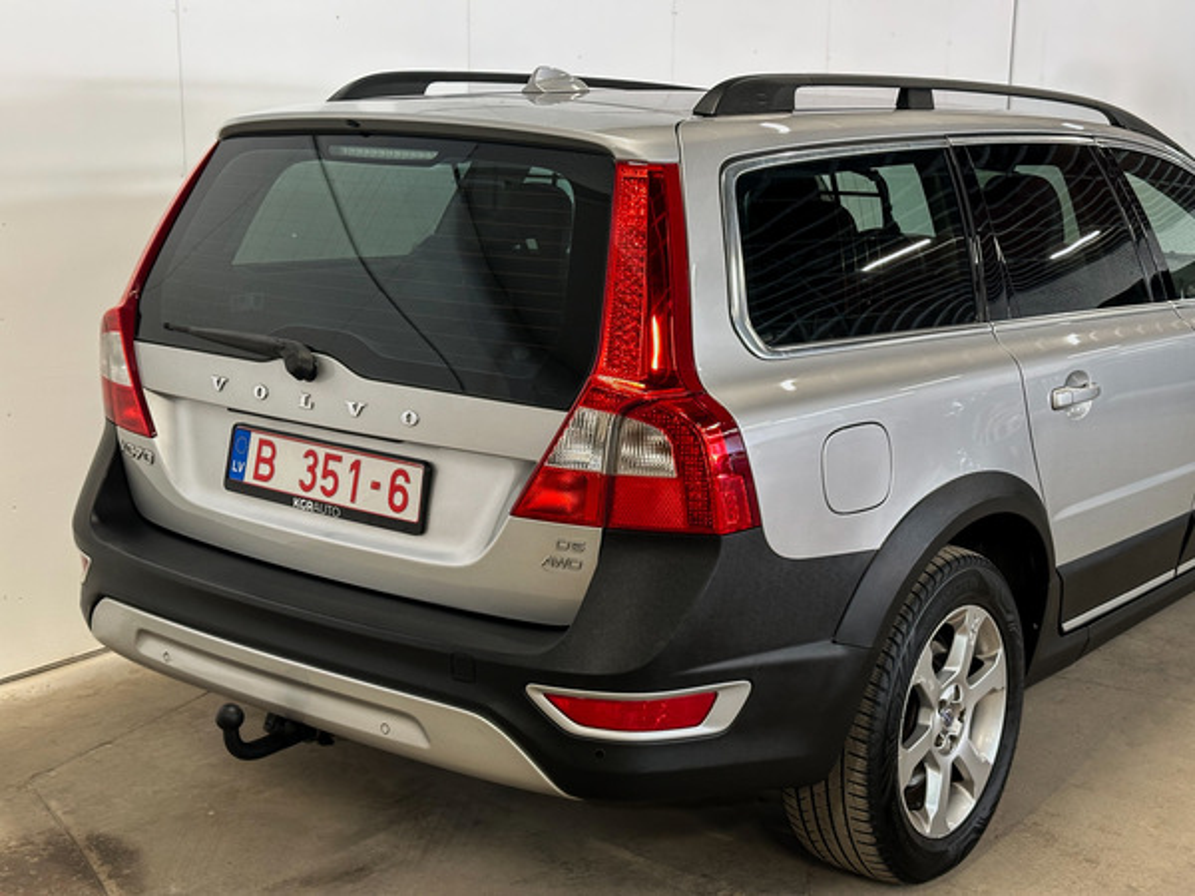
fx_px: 1657
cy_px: 448
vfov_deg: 30.3
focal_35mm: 48
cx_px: 598
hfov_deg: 39.7
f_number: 1.78
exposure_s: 1/50
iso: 160
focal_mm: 6.86
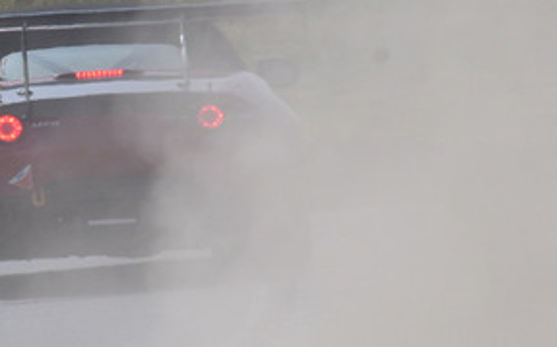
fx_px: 32390
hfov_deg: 1.0
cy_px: 85
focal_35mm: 2135
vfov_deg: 0.6
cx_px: -21
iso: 320
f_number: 11
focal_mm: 500
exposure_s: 1/640
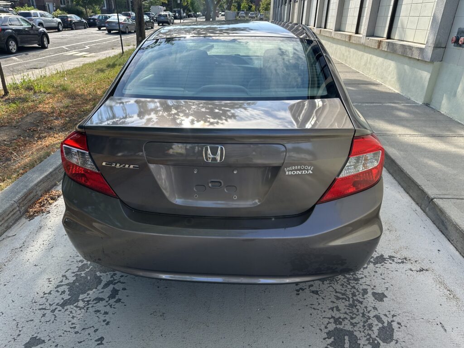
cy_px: 174
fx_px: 322
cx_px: 232
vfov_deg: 56.8
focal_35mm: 24
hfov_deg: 71.6
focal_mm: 6.86
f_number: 1.78
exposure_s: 1/1241
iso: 80
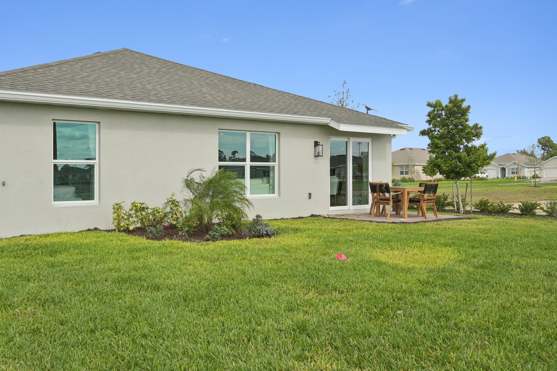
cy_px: 162
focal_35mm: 34
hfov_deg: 56.2
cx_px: 245
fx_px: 519
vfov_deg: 39.3
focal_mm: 29.5
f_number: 8
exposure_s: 1/1250
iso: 400
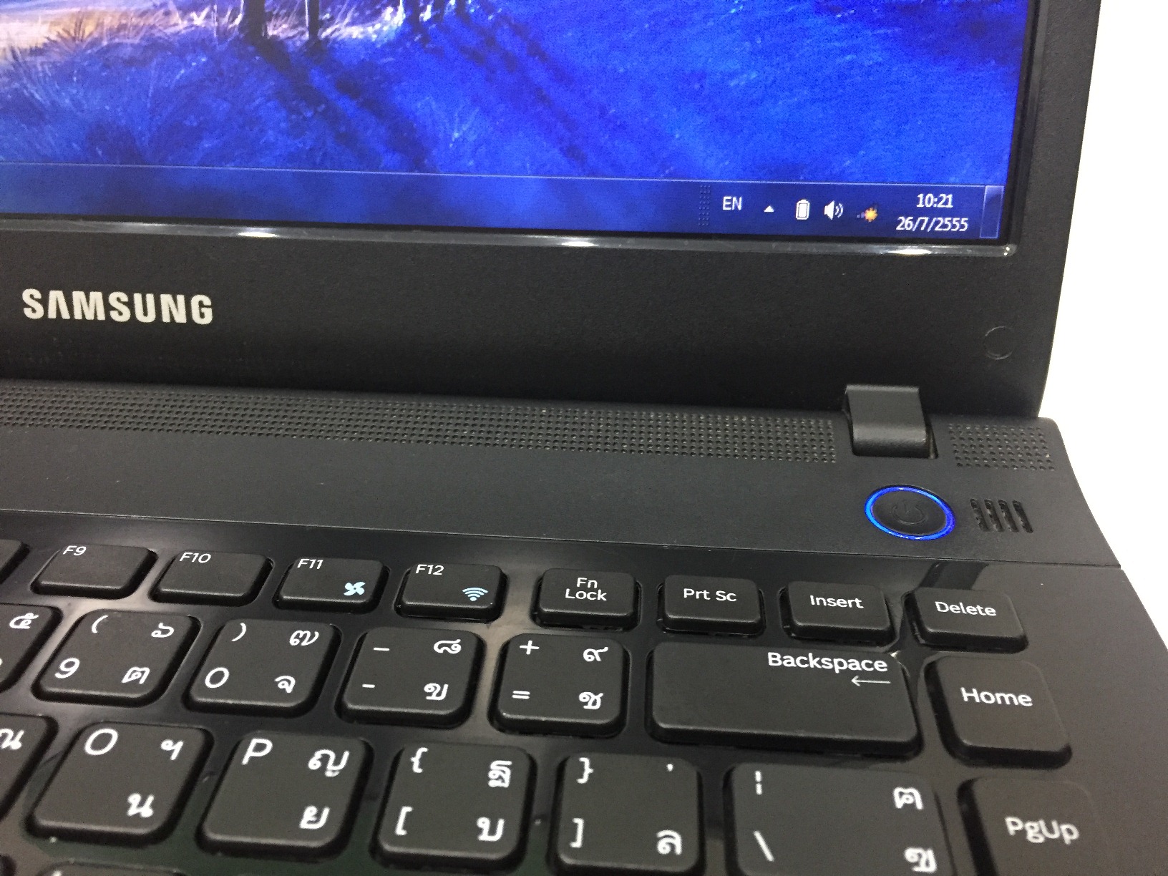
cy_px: 438
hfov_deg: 61.7
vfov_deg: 48.2
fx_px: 979
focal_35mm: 29
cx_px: 584
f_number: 2.2
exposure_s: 1/20
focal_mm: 4.15
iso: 250
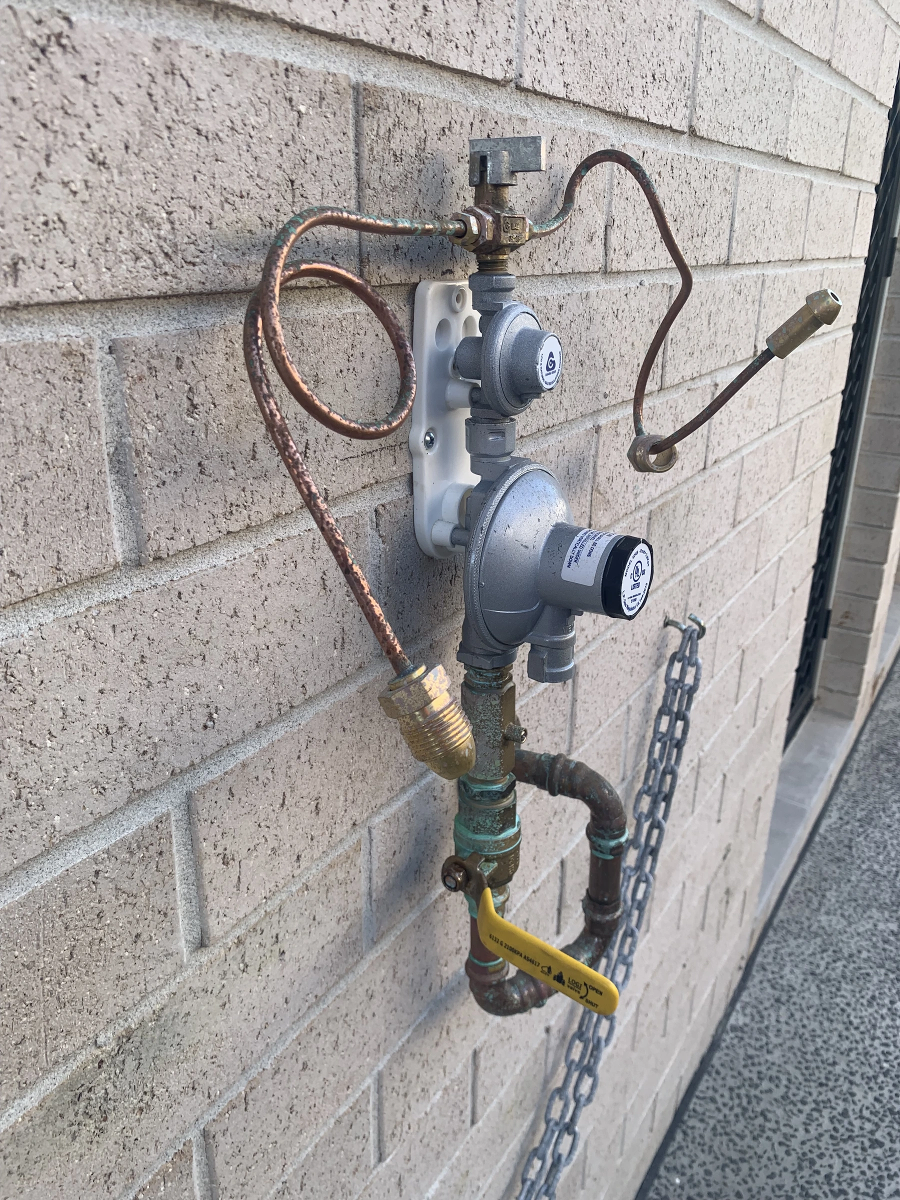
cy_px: 600
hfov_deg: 53.1
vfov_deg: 67.3
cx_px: 450
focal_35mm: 26
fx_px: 901
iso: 25
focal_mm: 4.25
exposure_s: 1/125
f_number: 1.8
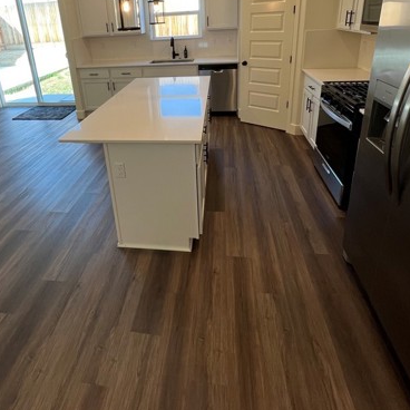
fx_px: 268
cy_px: 113
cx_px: 172
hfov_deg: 74.3
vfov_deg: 70.8
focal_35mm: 20
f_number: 1.8
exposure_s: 1/120
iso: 100
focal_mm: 1.57
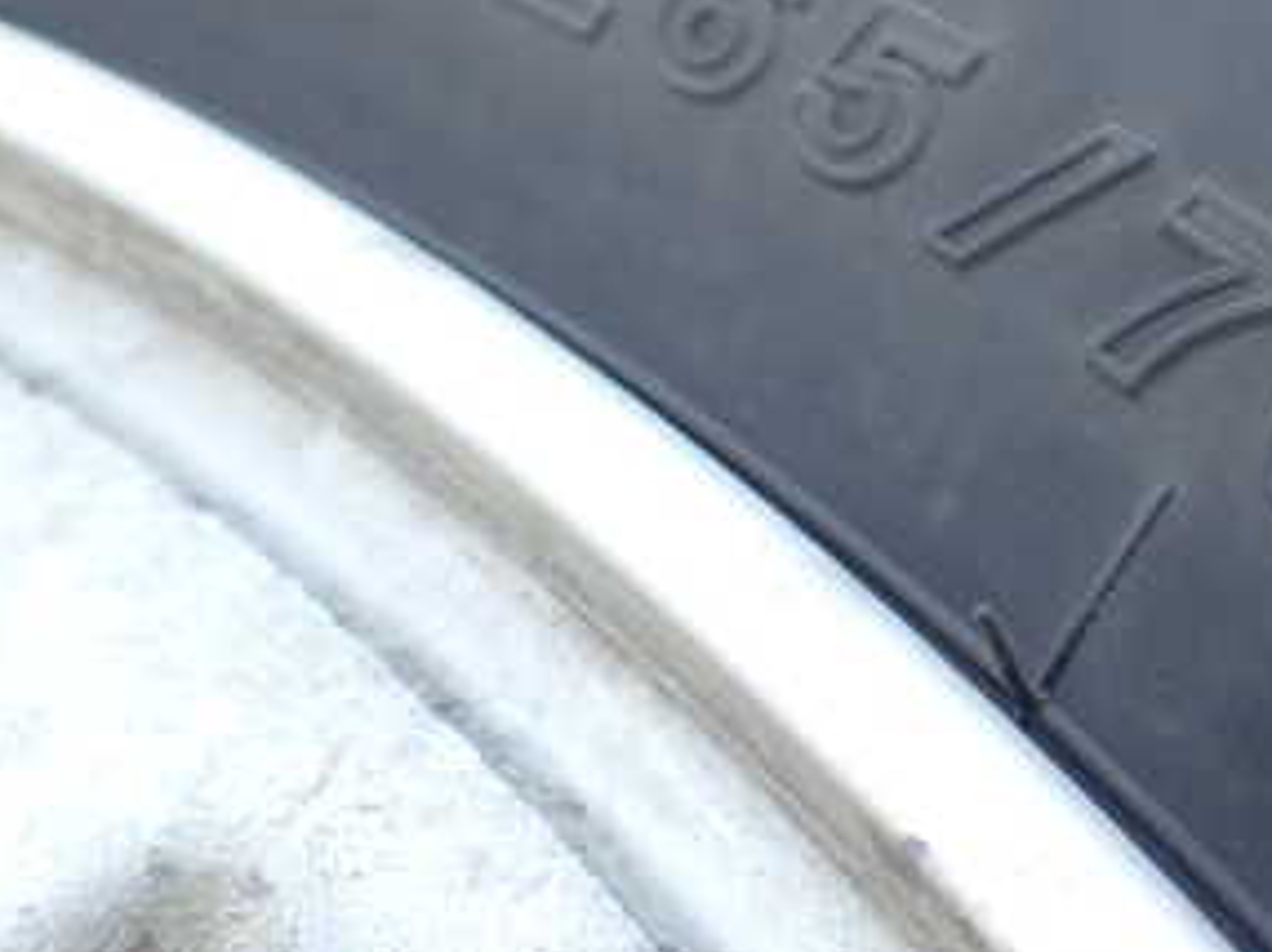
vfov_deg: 23.1
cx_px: 1174
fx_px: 2313
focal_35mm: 63
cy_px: 311
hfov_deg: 29.3
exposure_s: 1/125
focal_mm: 5.4
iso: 125
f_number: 2.3
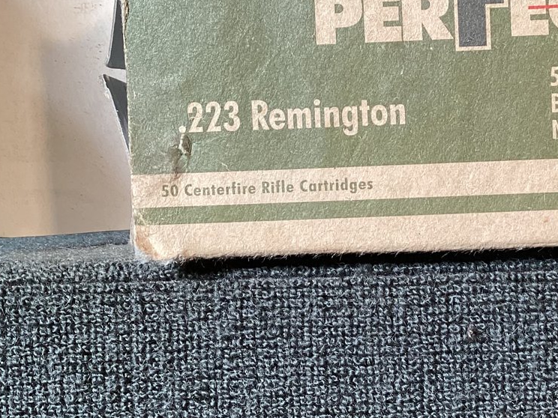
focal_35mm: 63
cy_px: 207
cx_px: 437
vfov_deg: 23.3
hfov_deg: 30.1
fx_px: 1016
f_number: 2.4
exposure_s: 1/50
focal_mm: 3.3
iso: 125
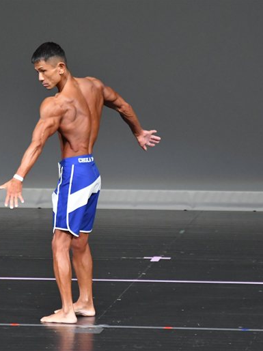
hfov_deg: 3.0
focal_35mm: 500
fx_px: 5069
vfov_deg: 4.0
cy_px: 176
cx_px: 80
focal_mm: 230
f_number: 5.6
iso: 5000
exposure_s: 1/400
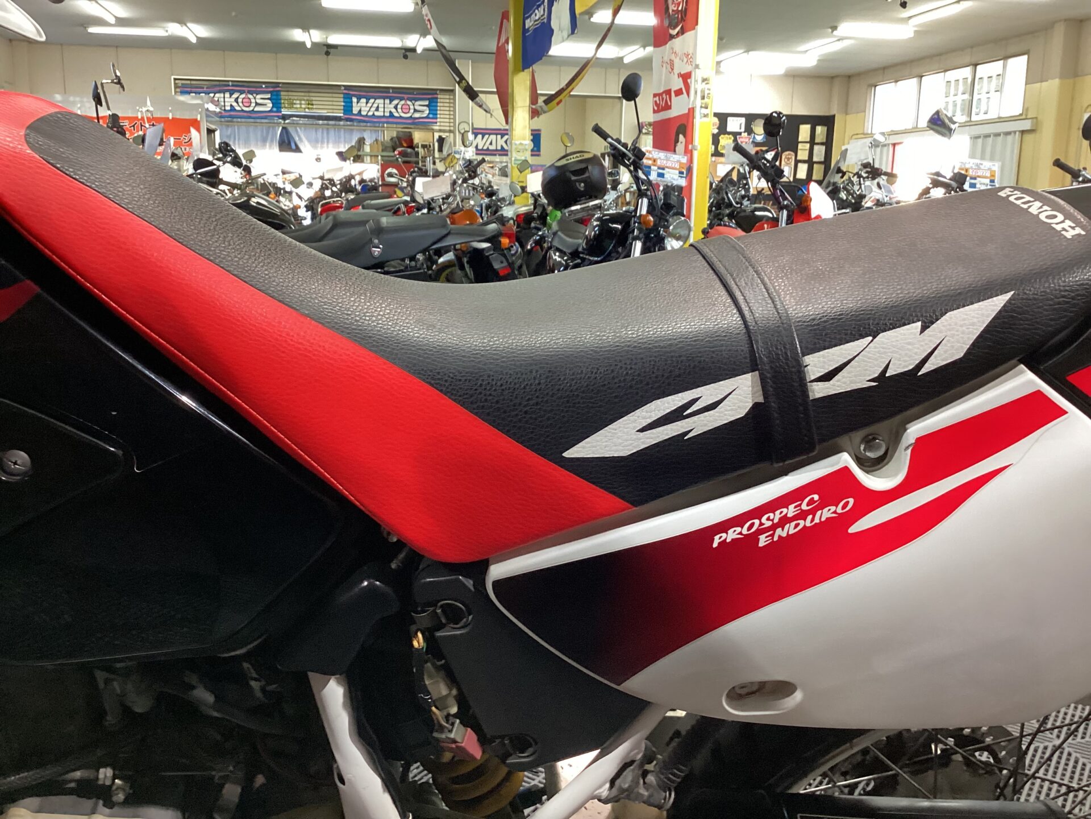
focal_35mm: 31
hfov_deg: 58.4
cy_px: 410
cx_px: 546
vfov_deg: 45.4
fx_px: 977
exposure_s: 1/60
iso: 200
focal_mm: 3.3
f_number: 2.4
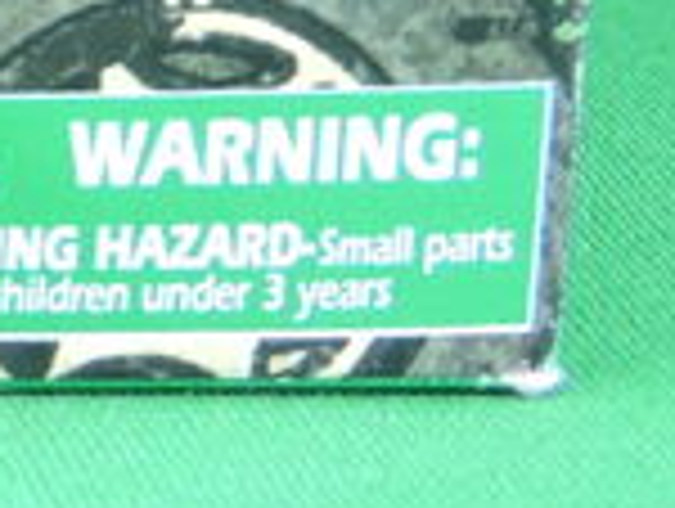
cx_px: -799
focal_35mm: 206
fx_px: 4023
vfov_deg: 6.9
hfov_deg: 8.9
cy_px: -607
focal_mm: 7.2
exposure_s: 1/30
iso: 400
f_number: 3.8
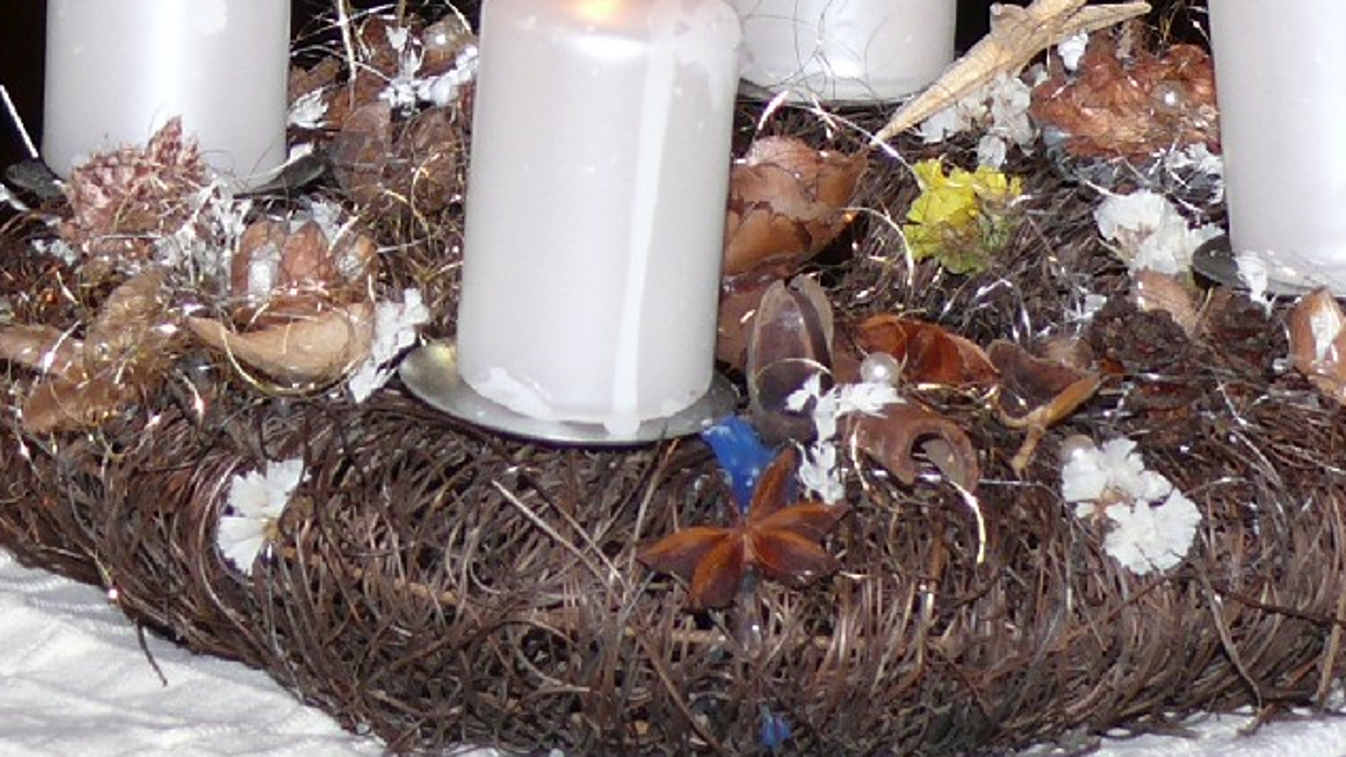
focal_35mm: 342
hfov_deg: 6.3
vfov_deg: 3.5
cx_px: 922
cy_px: 98
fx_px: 12205
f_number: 3.2
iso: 100
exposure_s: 1/125
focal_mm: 19.7
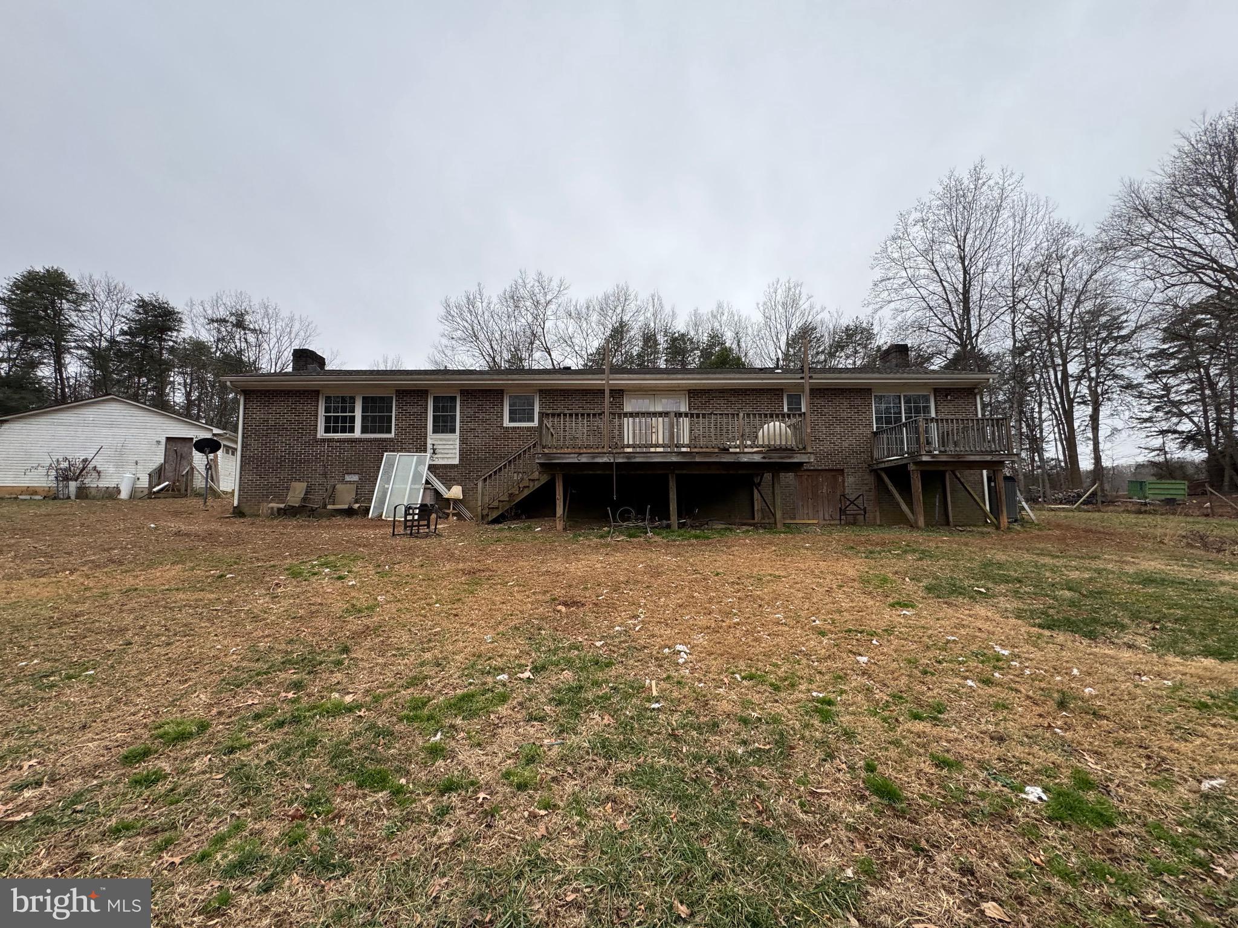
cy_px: 464
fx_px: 501
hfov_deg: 102.1
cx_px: 619
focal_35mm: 14
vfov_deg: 85.7
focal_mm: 2.22
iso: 40
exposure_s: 1/147
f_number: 2.2
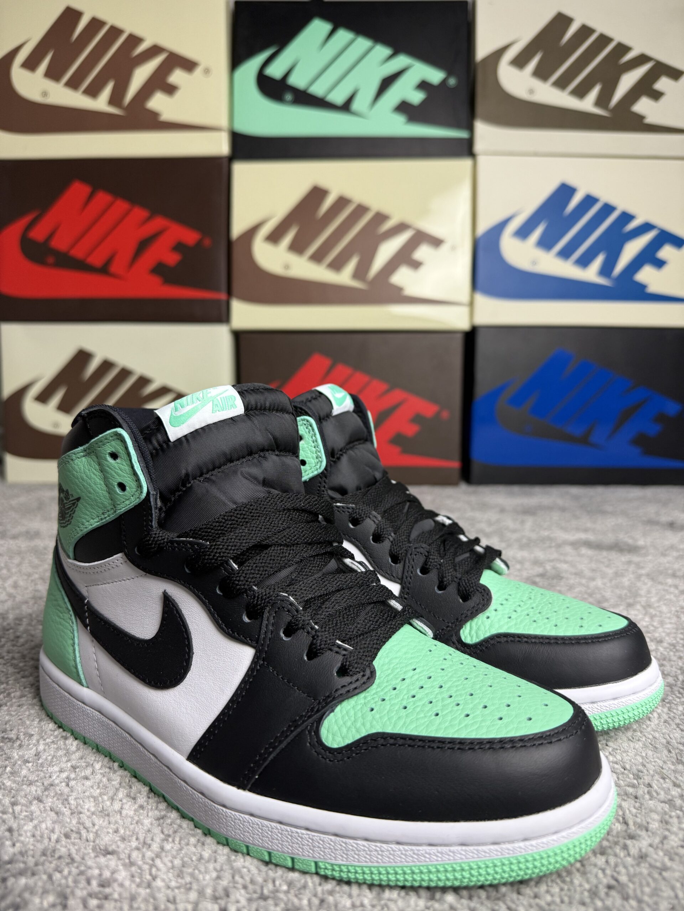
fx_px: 632
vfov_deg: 71.6
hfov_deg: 56.8
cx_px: 342
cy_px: 456
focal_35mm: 24
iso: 125
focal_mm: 6.76
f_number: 1.78
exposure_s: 1/50
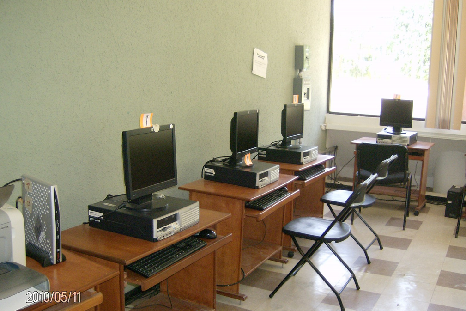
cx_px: 234
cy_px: 160
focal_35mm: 38
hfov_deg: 50.7
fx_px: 492
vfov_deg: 35.1
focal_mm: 6
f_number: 2.8
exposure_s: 1/60
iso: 200
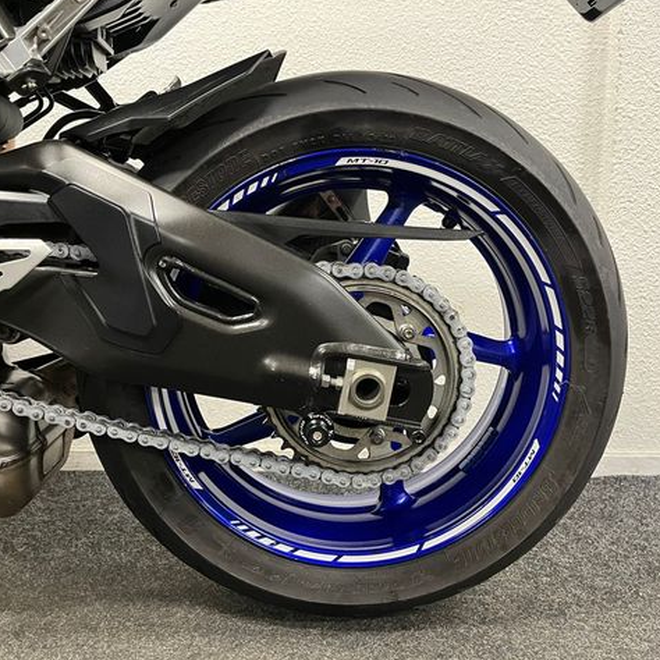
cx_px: 298
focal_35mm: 31
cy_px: 327
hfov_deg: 52.4
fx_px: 669
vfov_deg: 52.5
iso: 400
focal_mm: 5.1
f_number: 1.6
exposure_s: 1/50
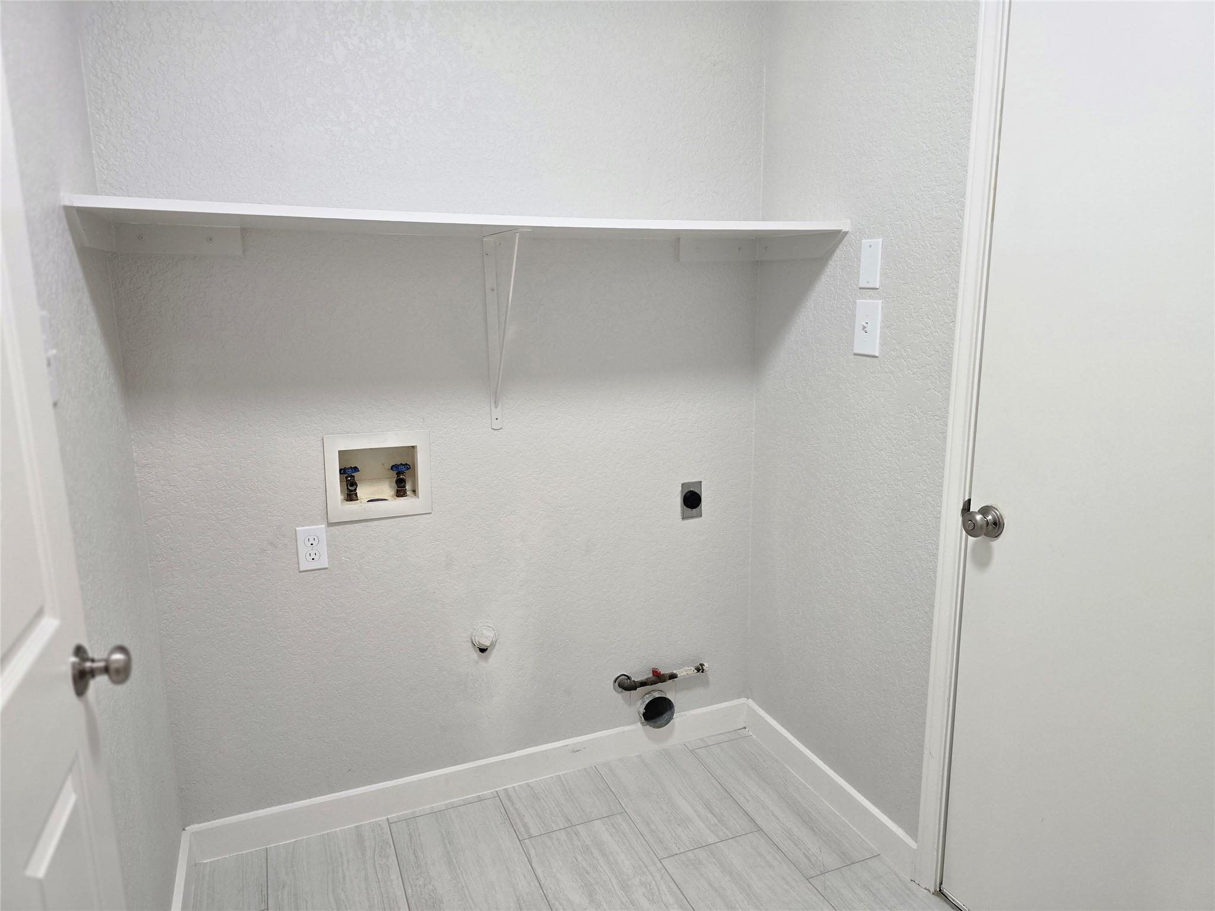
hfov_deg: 73.9
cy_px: 456
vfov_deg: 58.9
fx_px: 807
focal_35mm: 23
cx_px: 608
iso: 200
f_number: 1.7
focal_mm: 6.3
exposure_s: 1/120
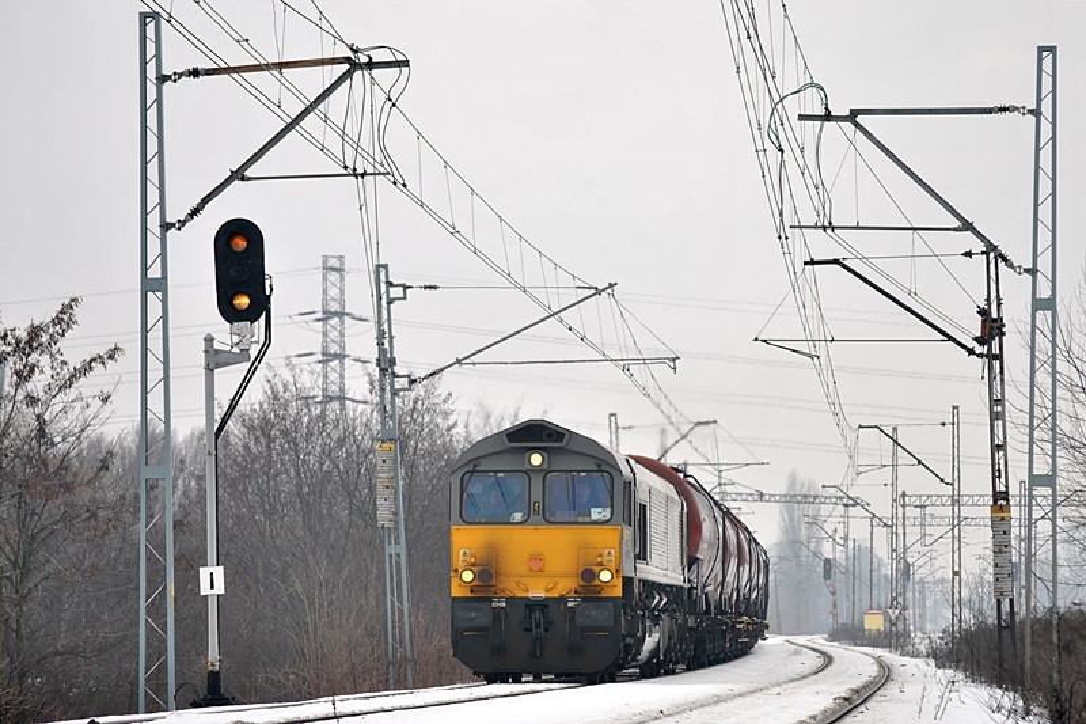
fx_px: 4071
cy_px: 362
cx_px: 543
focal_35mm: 135
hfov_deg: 15.2
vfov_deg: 10.2
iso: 100
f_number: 4.5
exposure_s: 1/200
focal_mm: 90
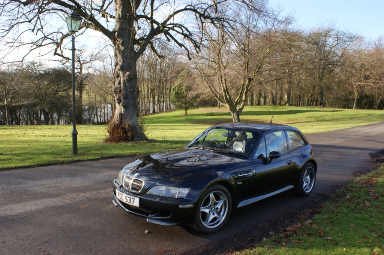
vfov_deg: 43.5
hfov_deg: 62.0
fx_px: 320
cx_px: 192
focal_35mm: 30
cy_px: 128
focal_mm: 20
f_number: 8
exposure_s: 1/60
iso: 100
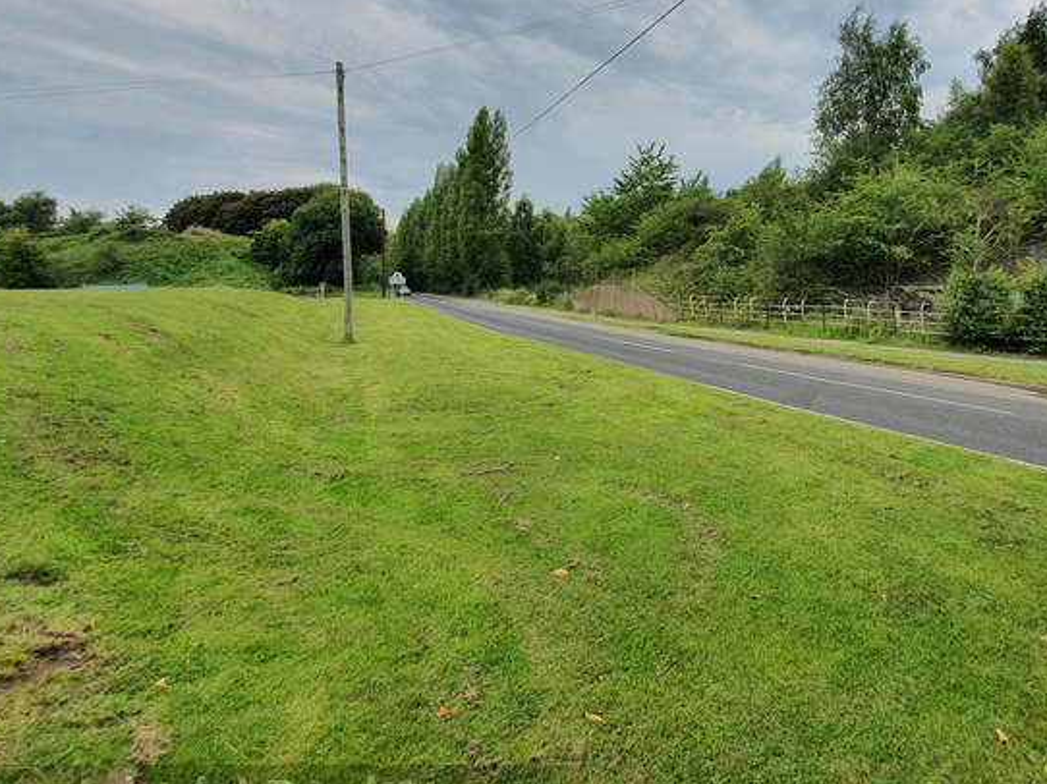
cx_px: 678
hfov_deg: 82.4
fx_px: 574
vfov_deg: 67.2
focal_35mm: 19
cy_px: 278
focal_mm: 1.8
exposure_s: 1/552
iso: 50
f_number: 2.2
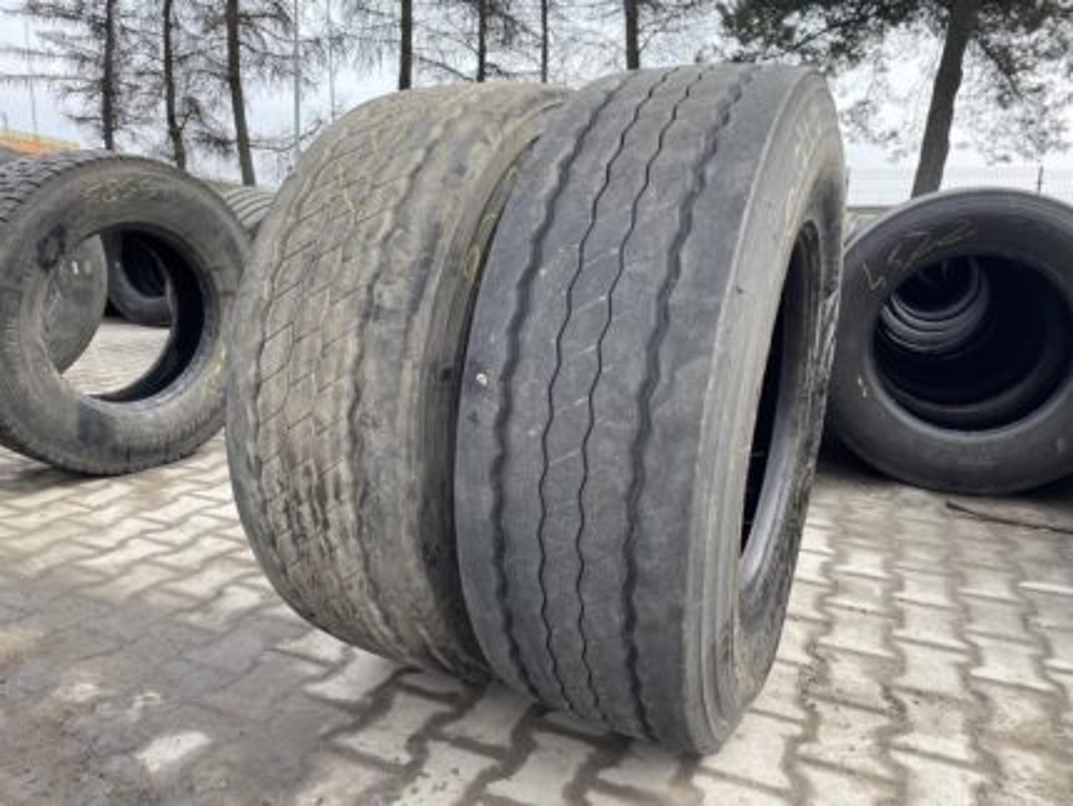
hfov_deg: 67.3
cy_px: 403
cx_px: 536
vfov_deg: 53.1
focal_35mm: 26
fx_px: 806
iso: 32
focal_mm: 4.2
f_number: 1.6
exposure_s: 1/678
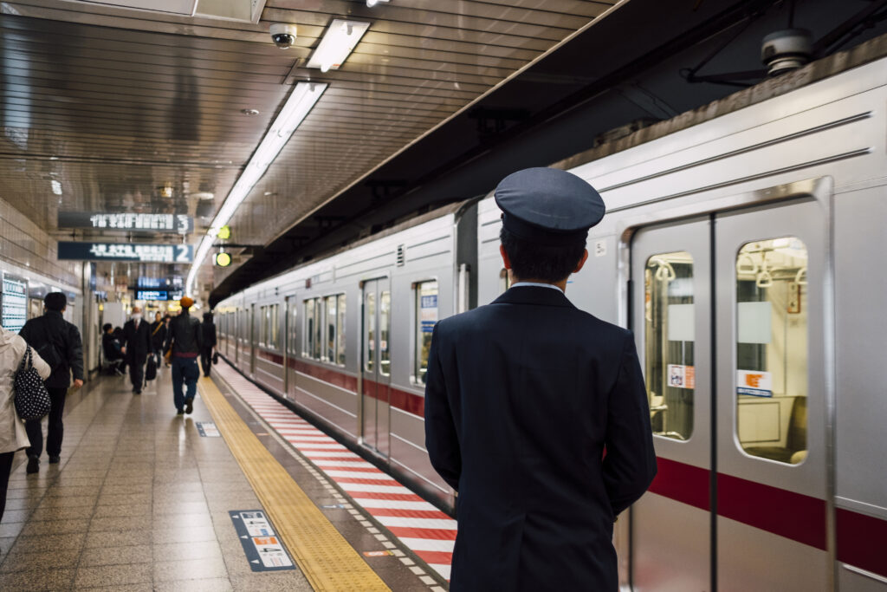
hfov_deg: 54.4
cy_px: 296
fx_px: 862
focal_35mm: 35
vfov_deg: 37.9
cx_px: 444
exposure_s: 1/125
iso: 320
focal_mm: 23
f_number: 2
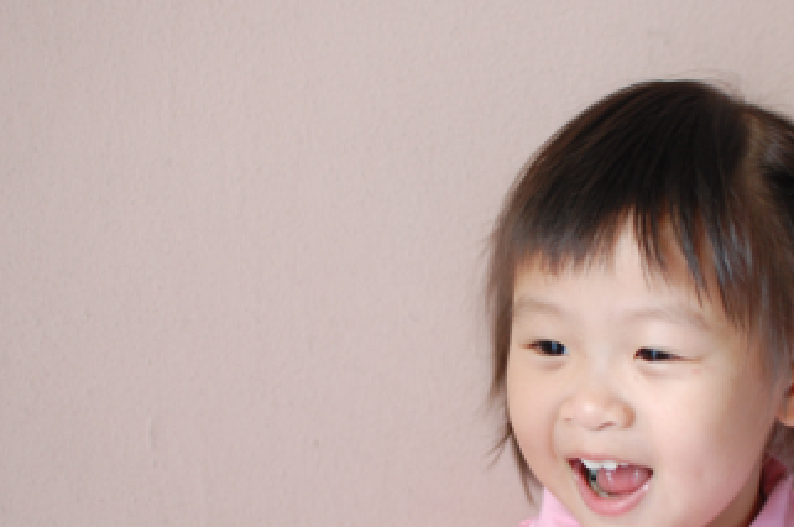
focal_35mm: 82
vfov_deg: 16.6
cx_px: 460
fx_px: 1801
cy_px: 379
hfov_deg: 24.8
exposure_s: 1/30
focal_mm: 35
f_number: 2.8
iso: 400
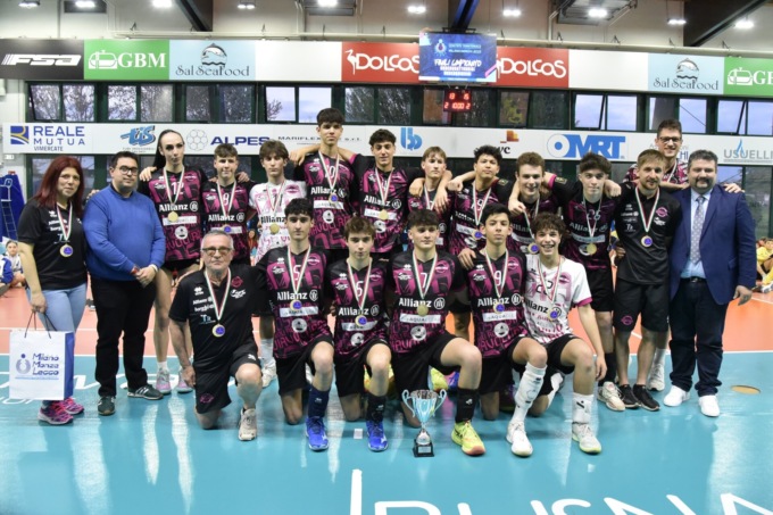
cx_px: 386
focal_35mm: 24
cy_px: 258
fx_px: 515
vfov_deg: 53.1
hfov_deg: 73.8
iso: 8000
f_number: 6.3
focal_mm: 24
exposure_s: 1/250
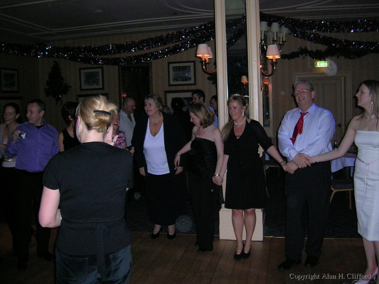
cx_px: 190
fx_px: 383
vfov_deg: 40.7
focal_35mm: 35
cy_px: 142
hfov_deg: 52.6
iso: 200
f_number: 2.8
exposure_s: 1/60
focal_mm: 5.4
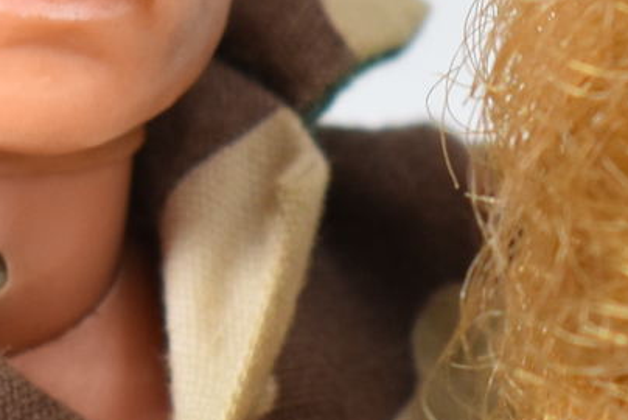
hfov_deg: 4.0
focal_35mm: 510
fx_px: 8904
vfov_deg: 2.7
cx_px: 451
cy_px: 209
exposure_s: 1/125
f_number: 6.3
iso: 400
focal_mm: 55
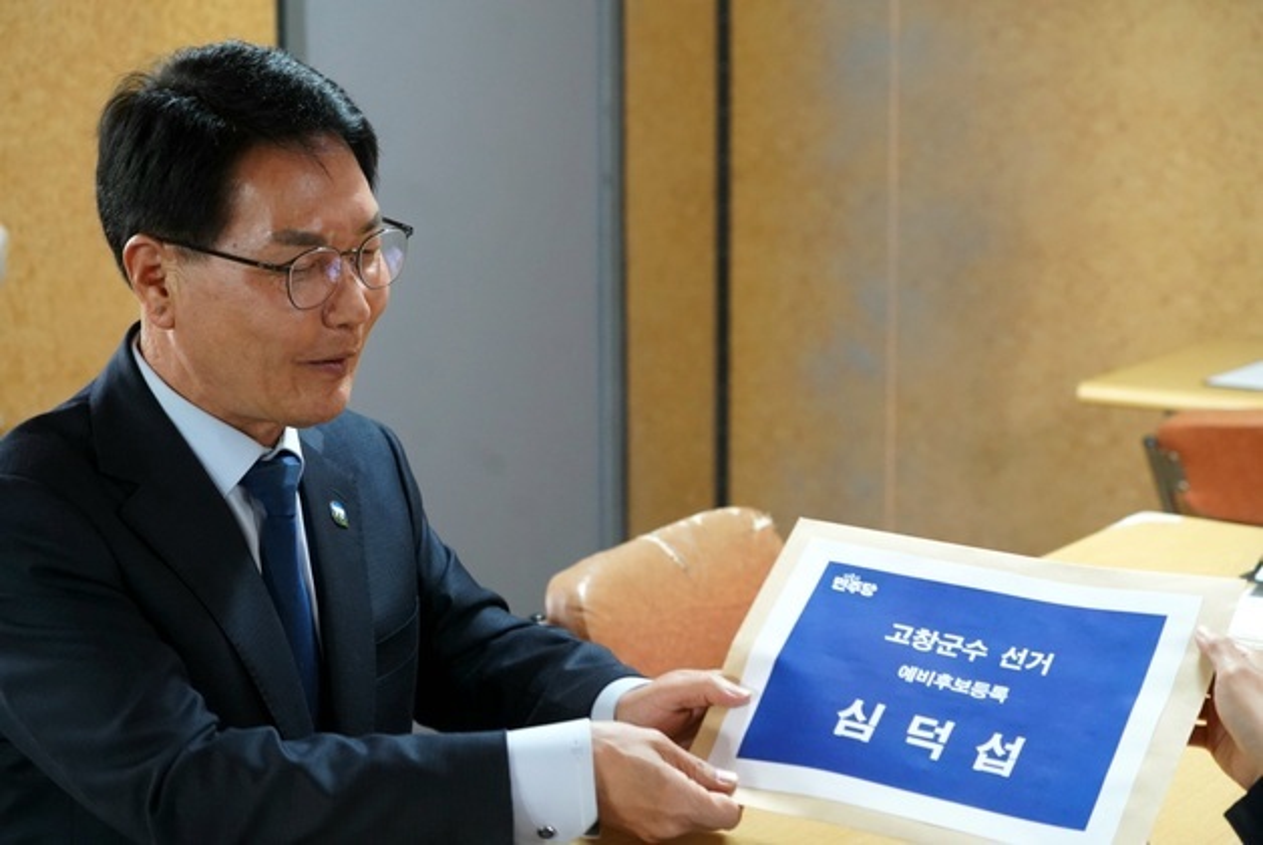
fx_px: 2458
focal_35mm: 70
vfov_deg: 19.5
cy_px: 422
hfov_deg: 28.8
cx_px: 632
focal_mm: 70
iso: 5000
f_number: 5
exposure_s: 1/80
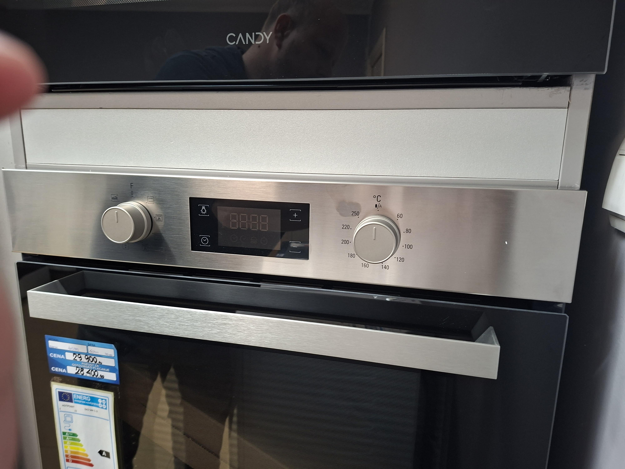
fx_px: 415
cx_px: 312
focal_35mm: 23
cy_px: 234
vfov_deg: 58.9
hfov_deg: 73.9
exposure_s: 1/33
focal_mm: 5.54
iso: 320
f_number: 1.8
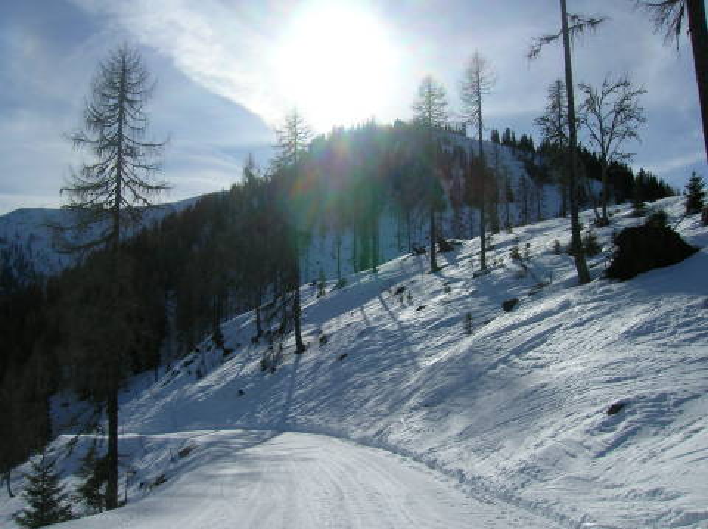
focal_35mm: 34
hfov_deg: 54.0
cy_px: 264
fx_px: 695
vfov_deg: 41.7
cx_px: 354
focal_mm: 5.7
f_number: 4.9
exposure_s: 1/1462
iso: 50
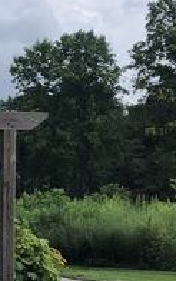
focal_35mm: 141
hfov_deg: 8.7
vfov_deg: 14.6
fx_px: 1079
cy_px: 278
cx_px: -198
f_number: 1.8
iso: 20
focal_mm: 4
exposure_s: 1/1389
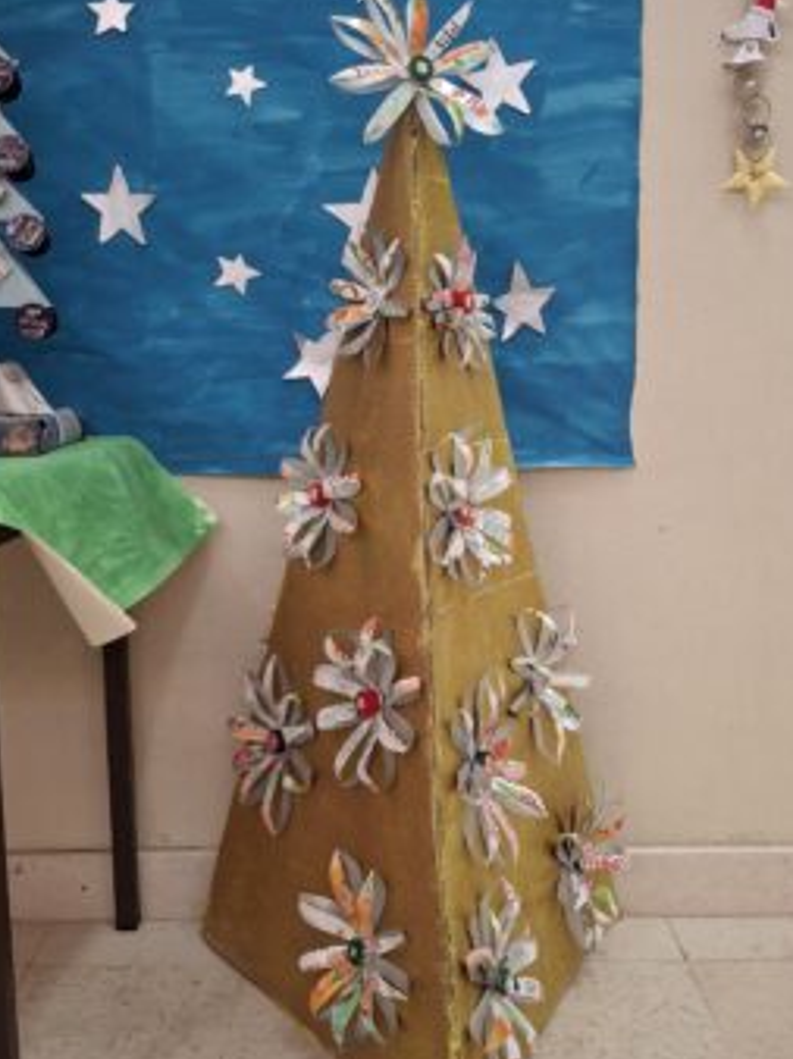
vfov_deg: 50.2
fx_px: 1132
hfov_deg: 38.6
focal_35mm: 37
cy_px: 511
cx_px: 368
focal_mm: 4.69
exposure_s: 1/50
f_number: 1.8
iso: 320
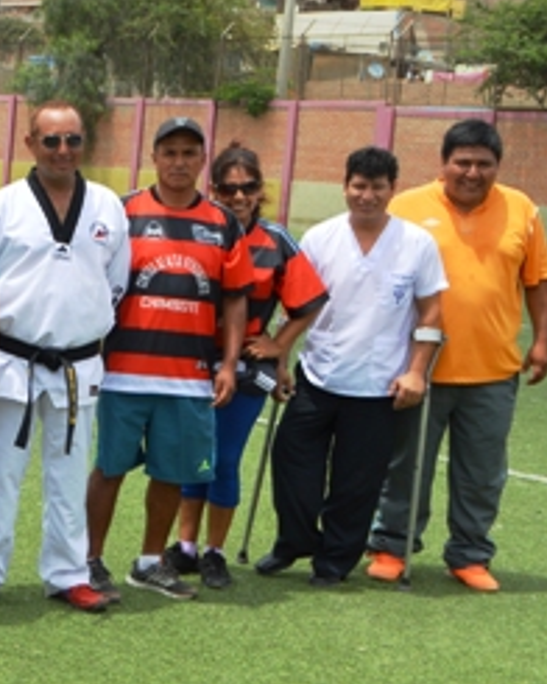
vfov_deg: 23.6
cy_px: 349
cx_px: -209
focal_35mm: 81
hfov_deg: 17.5
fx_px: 1639
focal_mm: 22
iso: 100
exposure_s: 1/250
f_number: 8
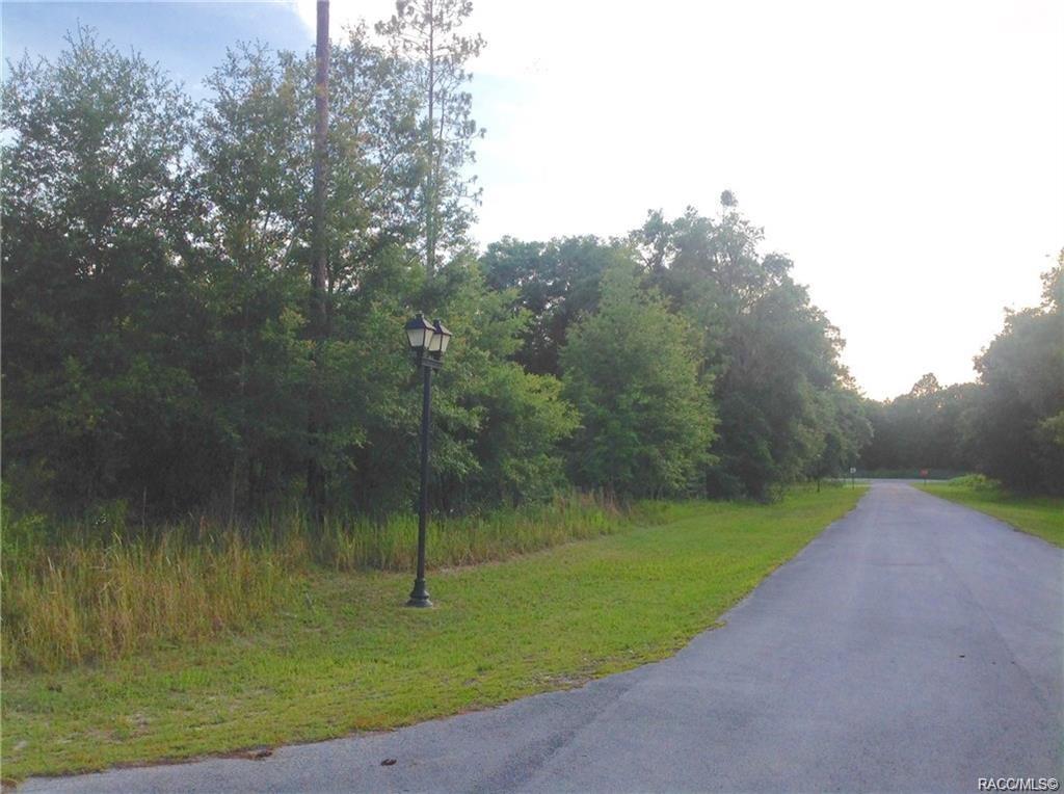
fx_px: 1074
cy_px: 397
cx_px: 532
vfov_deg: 40.6
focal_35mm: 35
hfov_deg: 52.7
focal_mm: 4.28
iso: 50
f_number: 2.4
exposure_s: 1/1008
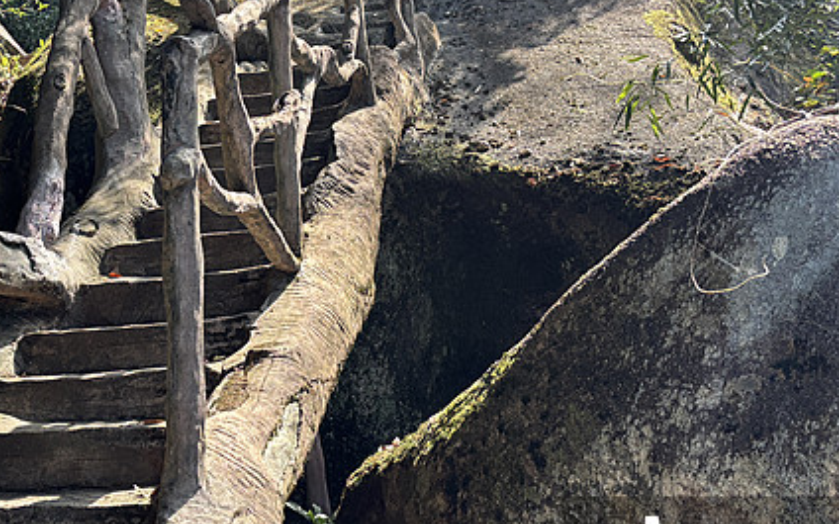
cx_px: 212
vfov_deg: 24.9
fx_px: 1189
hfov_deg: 37.9
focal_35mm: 52
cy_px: 249
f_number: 1.6
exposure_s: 1/276
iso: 50
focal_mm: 5.96
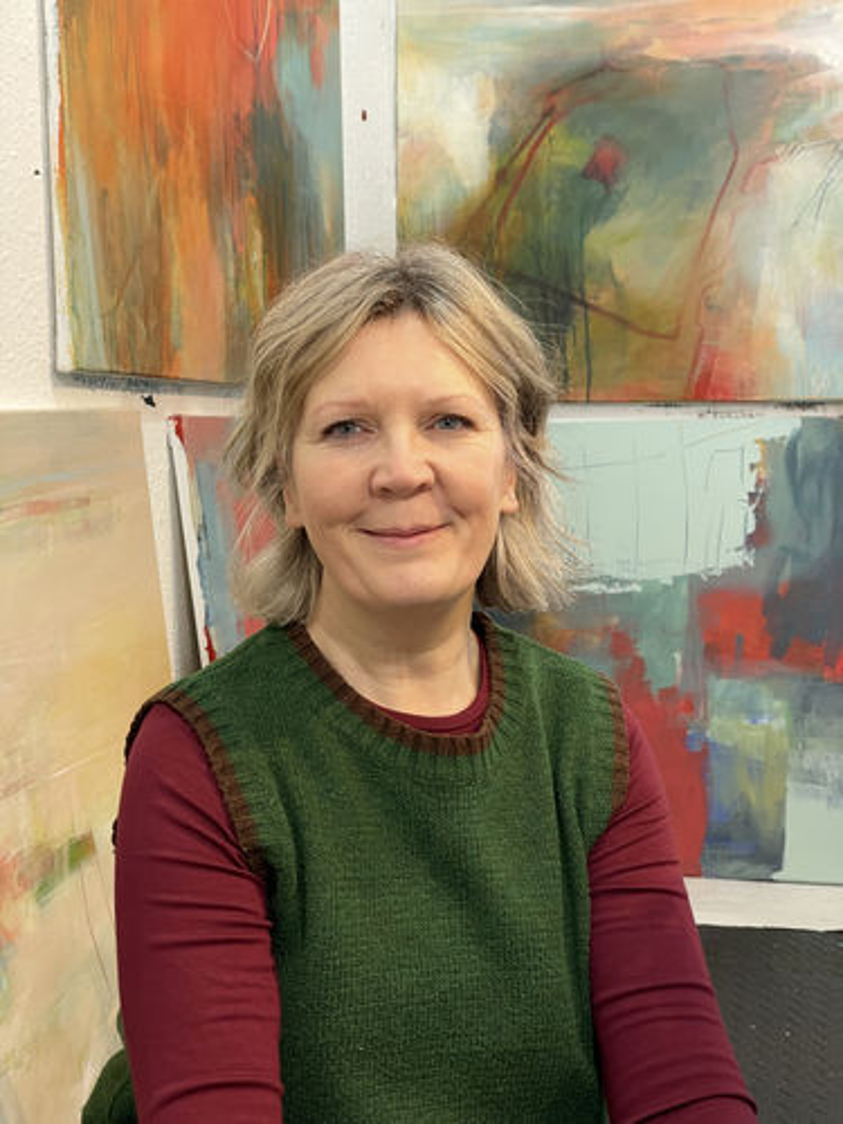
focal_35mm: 52
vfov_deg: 36.8
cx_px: 422
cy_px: 562
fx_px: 1688
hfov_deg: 28.0
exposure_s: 1/50
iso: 125
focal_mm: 6
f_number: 2
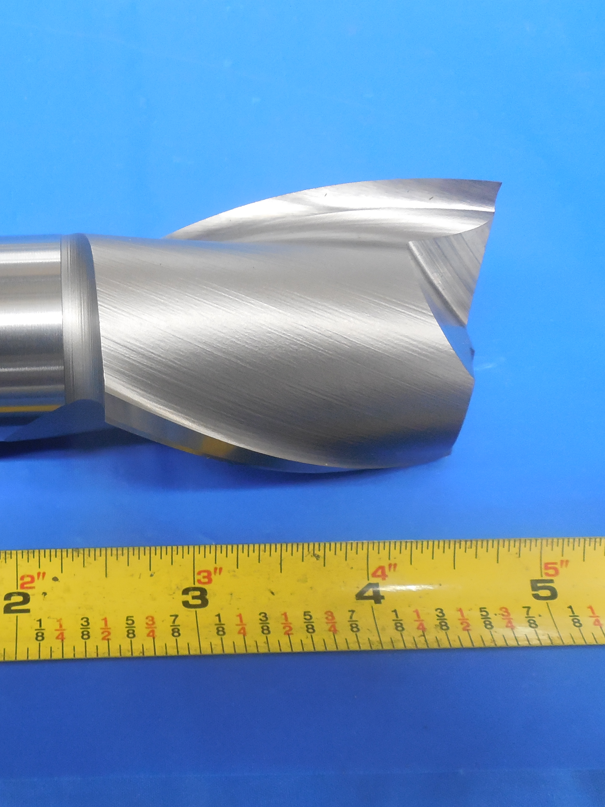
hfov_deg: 39.5
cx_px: 87
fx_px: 792
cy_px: 401
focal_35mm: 34
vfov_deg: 54.0
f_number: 3.3
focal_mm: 4.5
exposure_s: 1/25
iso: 400
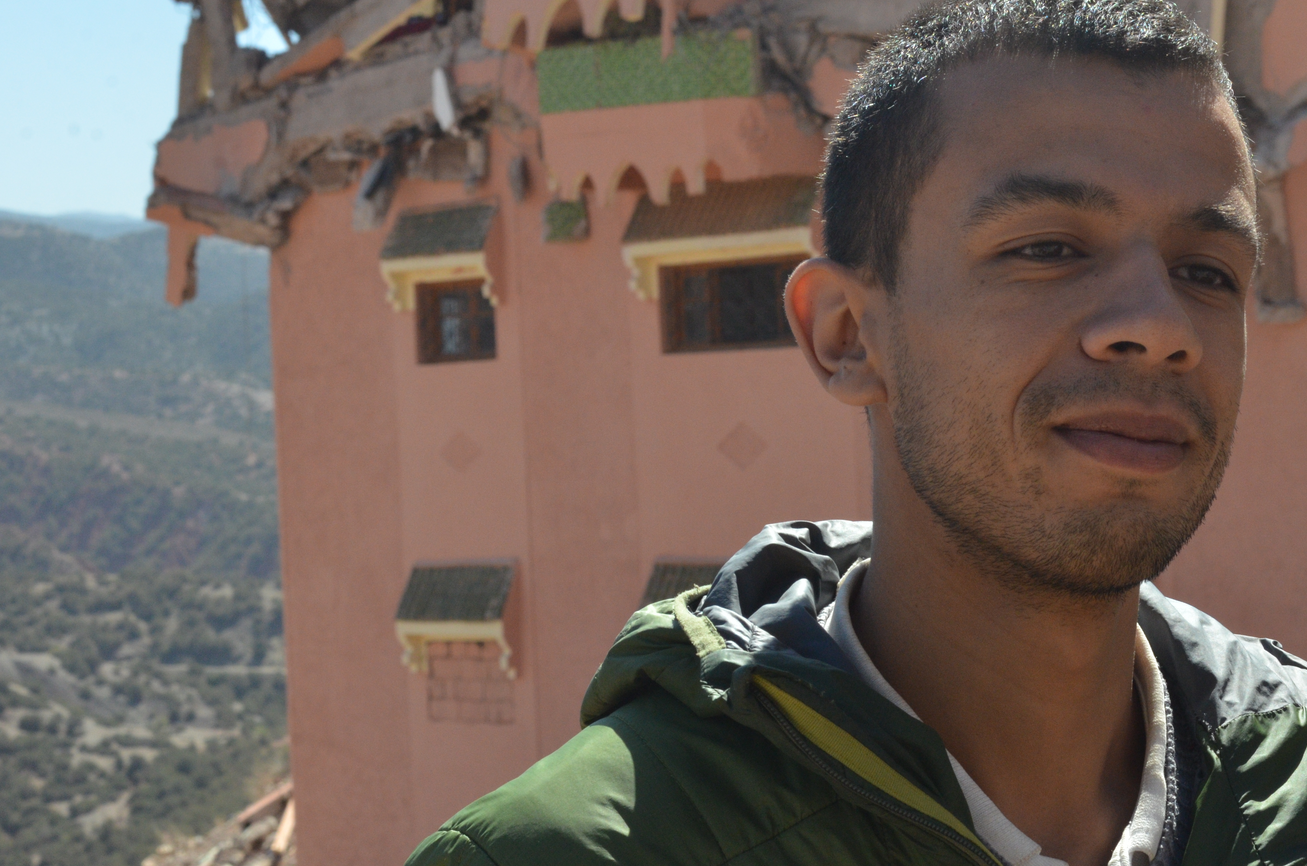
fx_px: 3369
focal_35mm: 93
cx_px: 798
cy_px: 470
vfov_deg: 14.6
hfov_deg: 21.9
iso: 1000
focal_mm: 50
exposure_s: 1/640
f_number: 13
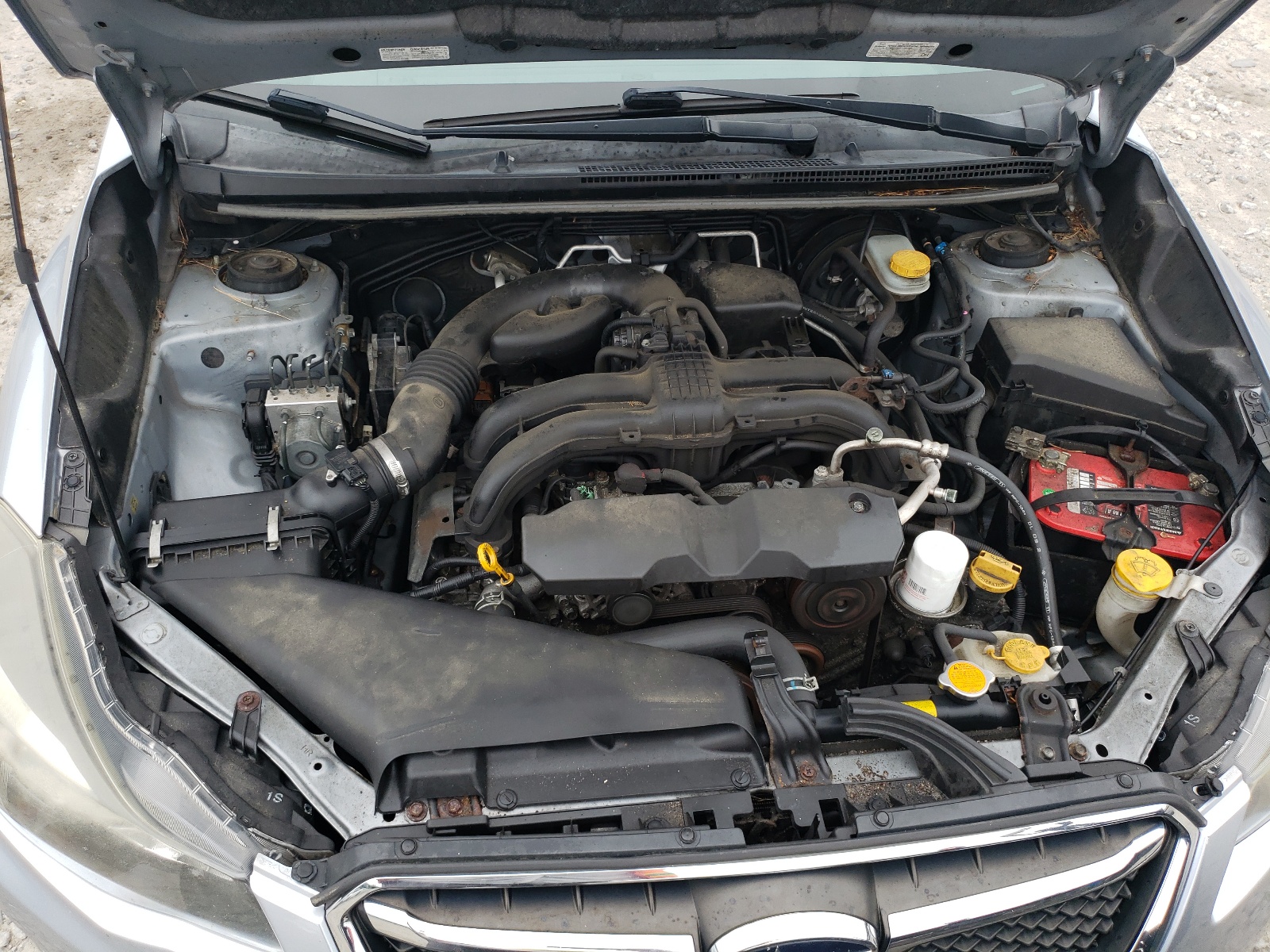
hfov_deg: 67.3
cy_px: 476
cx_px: 635
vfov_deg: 53.1
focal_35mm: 26
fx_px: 954
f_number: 1.5
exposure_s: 1/217
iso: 50
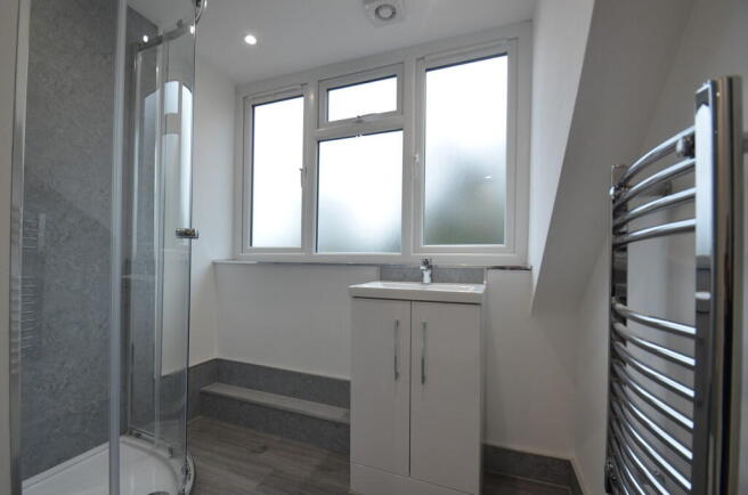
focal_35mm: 15
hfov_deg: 100.5
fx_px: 311
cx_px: 374
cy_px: 248
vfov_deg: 77.0
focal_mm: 10
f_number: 5.6
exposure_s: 1/125
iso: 400
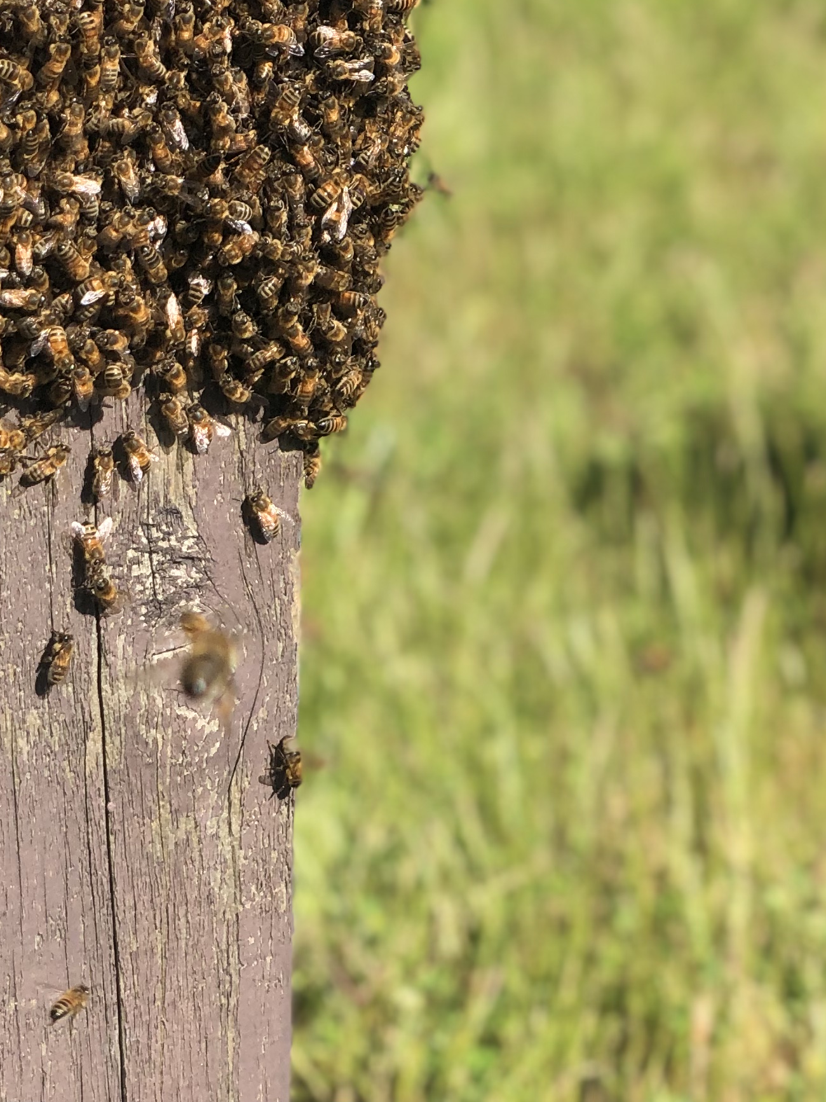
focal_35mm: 121
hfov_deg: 12.1
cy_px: -179
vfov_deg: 15.7
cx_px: 61
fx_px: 3849
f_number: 2.4
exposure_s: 1/640
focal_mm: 6
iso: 16
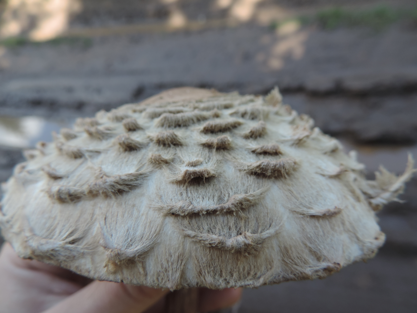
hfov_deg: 71.6
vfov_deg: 56.8
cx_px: 208
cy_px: 156
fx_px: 289
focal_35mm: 24
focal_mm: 4.3
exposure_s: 1/125
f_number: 3
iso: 80
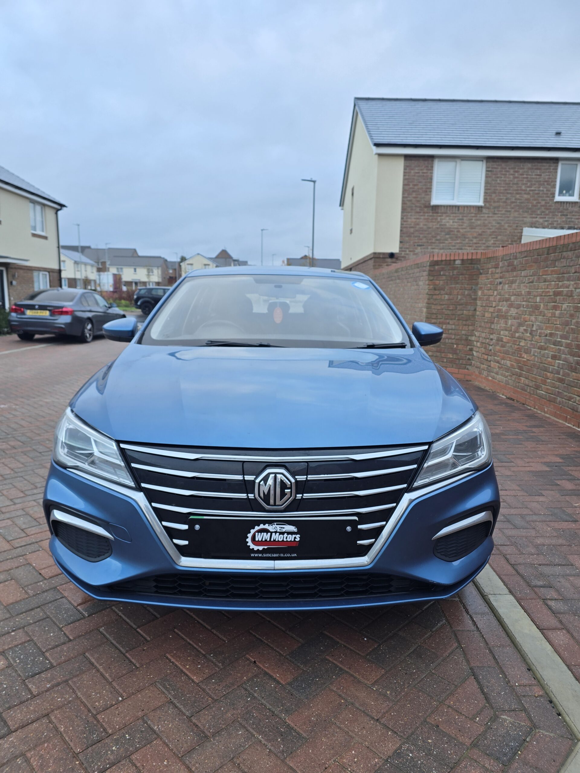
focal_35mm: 23
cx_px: 290
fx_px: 514
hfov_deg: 58.9
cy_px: 386
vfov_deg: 73.9
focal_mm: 6.3
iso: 50
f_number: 1.7
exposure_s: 1/180
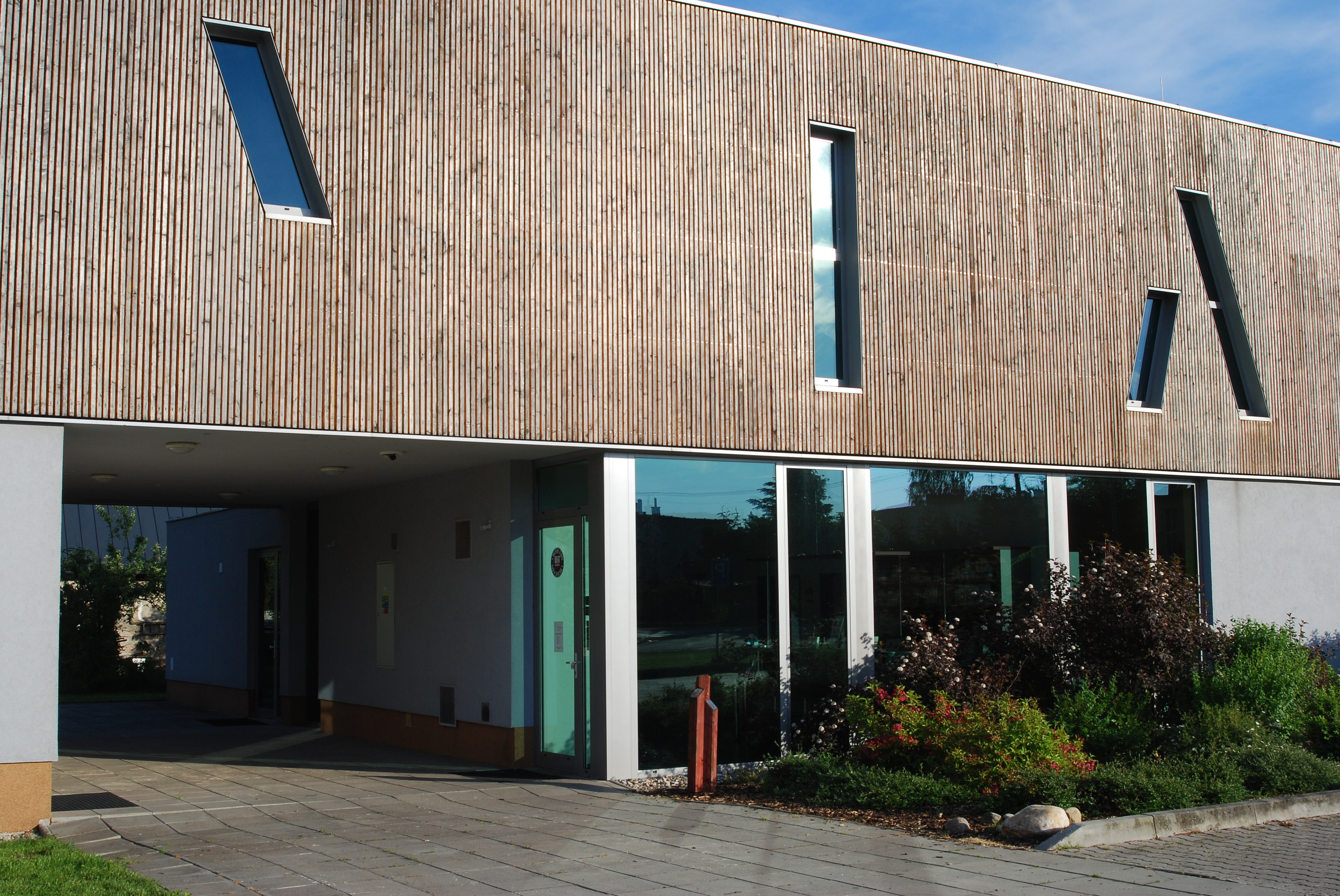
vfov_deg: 32.0
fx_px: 1565
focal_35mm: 42
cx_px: 670
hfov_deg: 46.3
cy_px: 448
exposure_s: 1/250
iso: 200
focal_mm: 28
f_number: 10
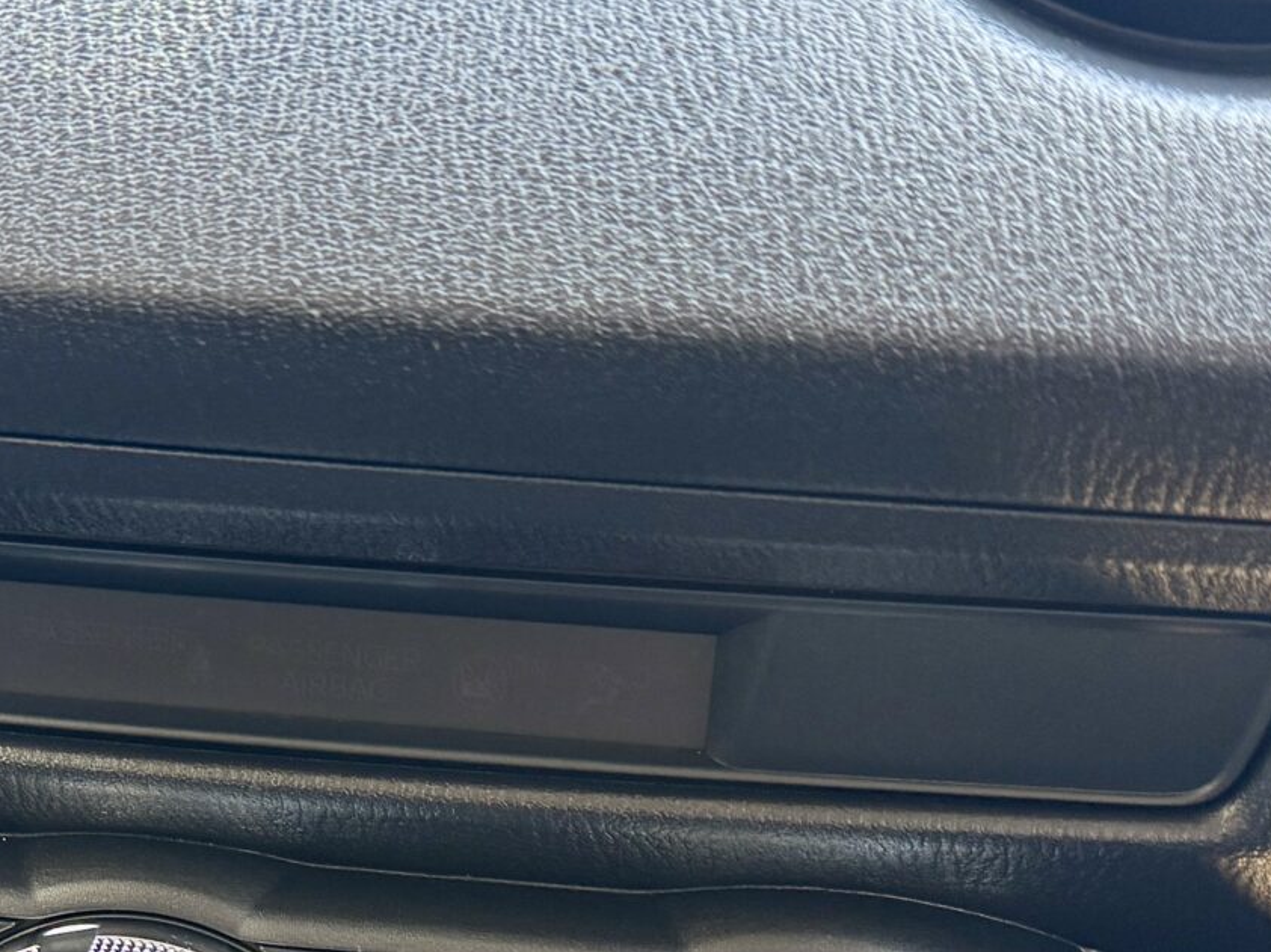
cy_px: 978
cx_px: 229
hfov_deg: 26.1
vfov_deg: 19.5
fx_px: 2680
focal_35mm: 73
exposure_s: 1/56
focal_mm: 6.76
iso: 250
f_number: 1.78
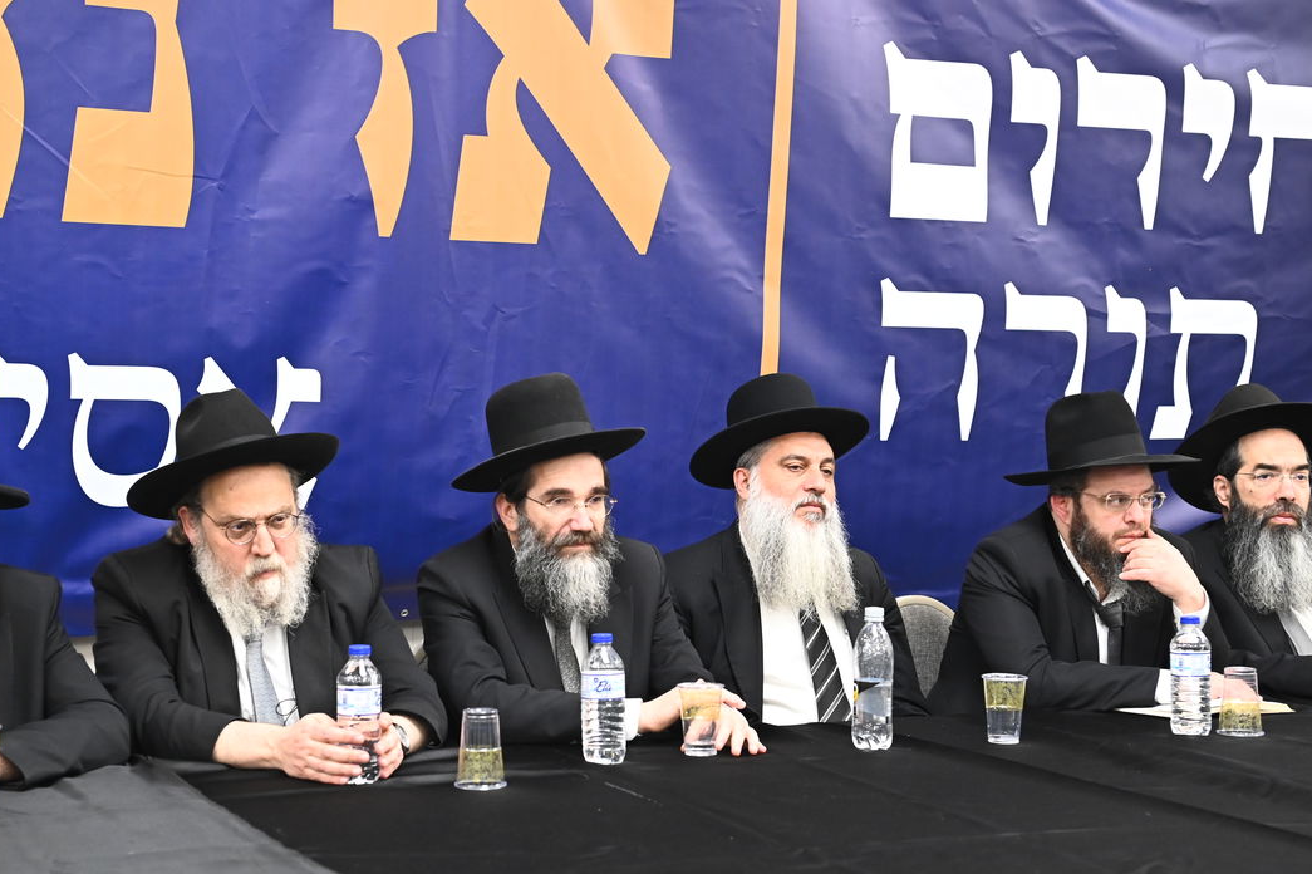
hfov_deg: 30.1
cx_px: 585
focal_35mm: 67
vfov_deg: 20.3
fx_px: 2441
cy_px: 495
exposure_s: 1/160
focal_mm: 50
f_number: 4
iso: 2000
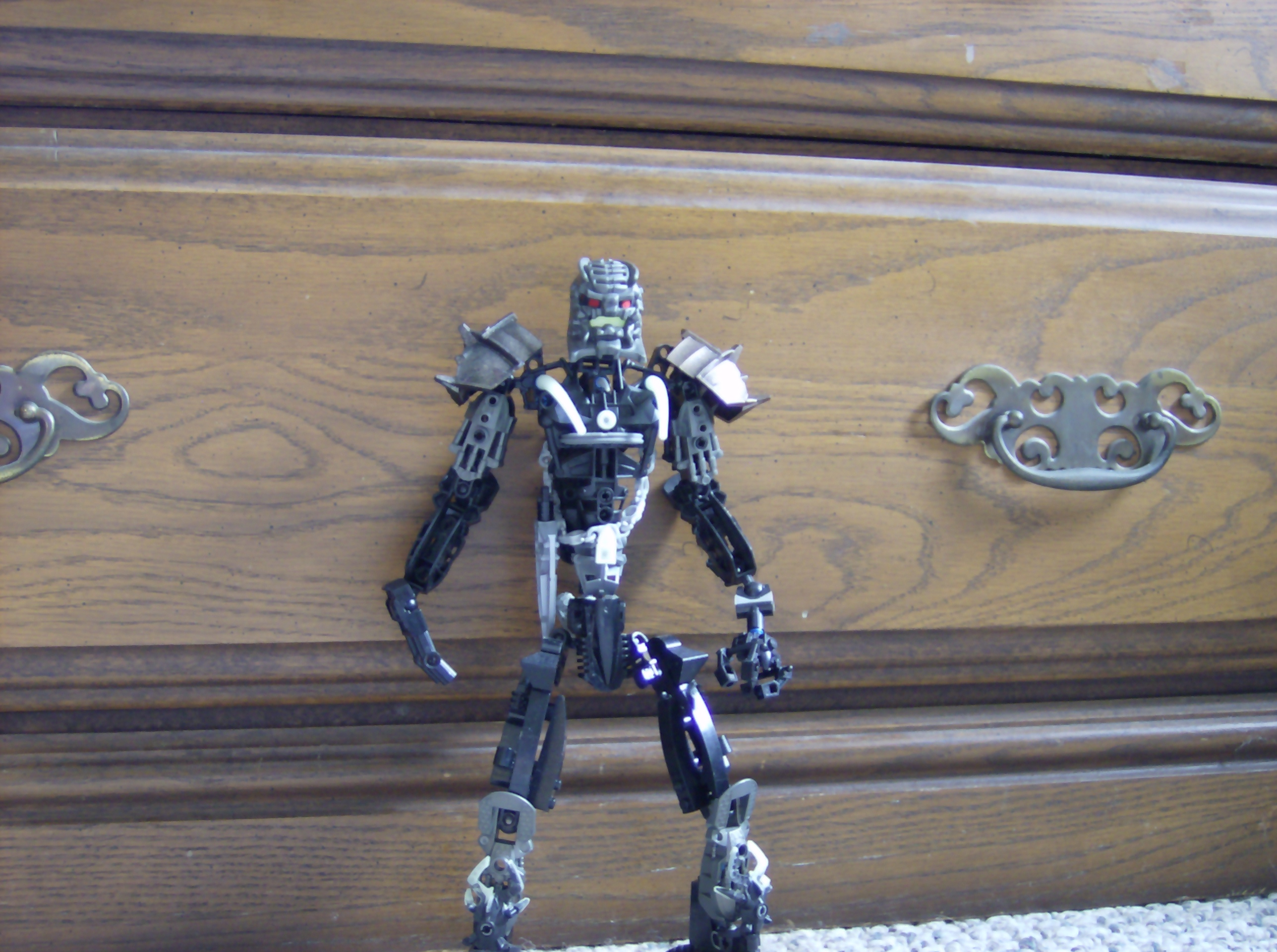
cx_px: 638
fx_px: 1693
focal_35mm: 46
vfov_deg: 31.4
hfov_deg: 41.3
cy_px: 476
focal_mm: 7.7
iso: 200
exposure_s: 1/1.35
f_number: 3.1
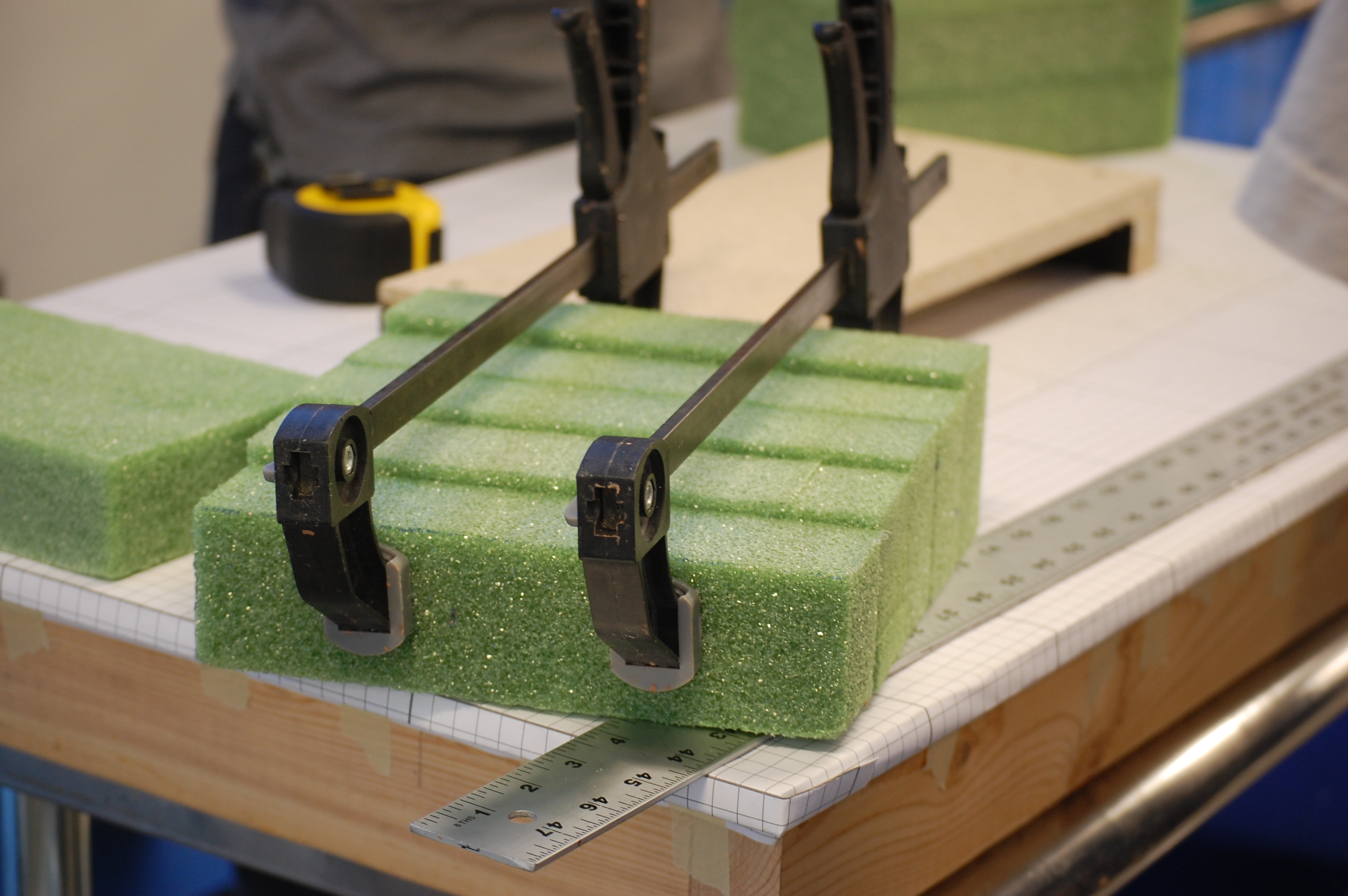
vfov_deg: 16.5
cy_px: 448
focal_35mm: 82
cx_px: 674
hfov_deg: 24.6
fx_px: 3086
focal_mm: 55
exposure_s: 1/40
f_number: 4
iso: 400
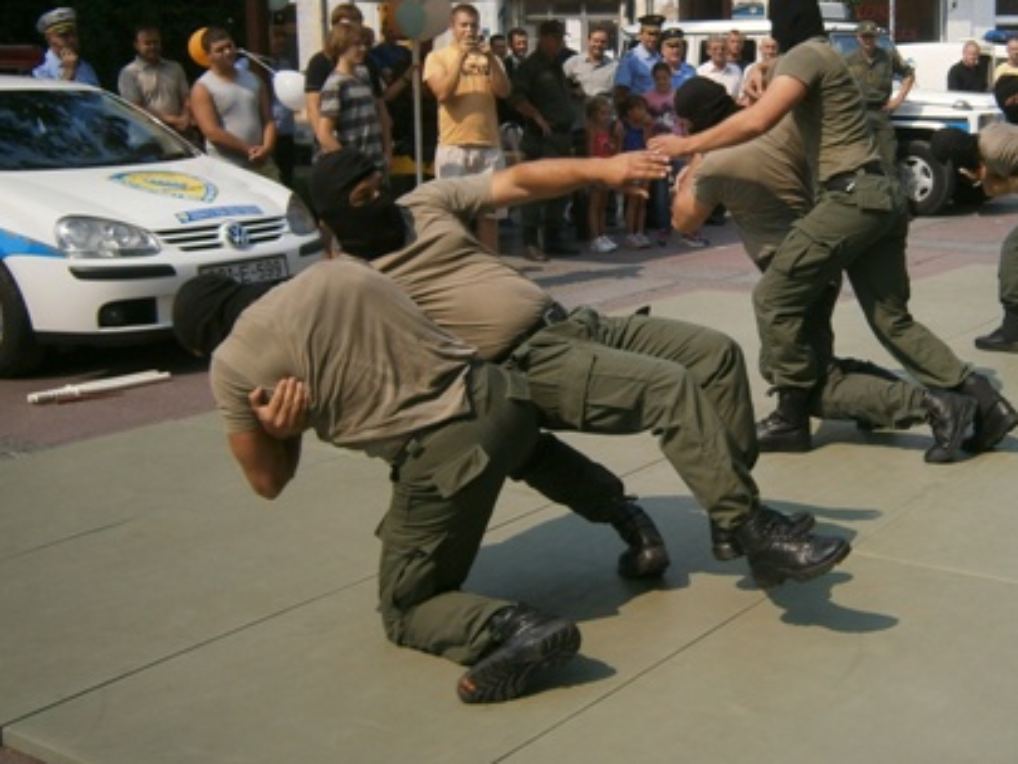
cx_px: 676
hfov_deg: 38.5
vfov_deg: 29.5
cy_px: 269
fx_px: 1441
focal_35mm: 49
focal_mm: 5.5
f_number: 2.9
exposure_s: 1/1250
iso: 80
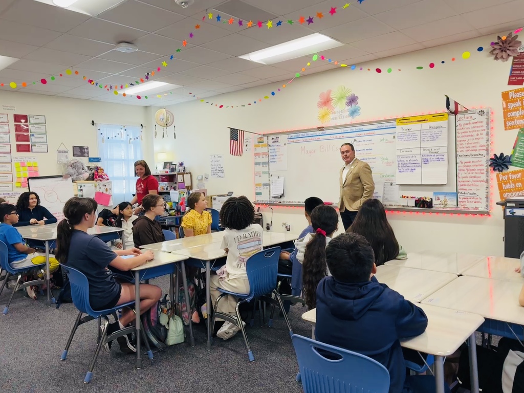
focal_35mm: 24
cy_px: 196
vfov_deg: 56.8
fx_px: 363
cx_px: 262
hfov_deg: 71.6
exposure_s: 1/75
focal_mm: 6.76
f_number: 1.78
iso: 125
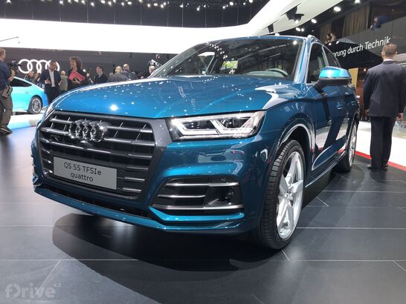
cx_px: 203
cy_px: 152
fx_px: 329
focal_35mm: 28
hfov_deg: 63.4
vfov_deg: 49.8
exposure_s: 1/30
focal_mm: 3.99
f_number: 1.8
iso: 40
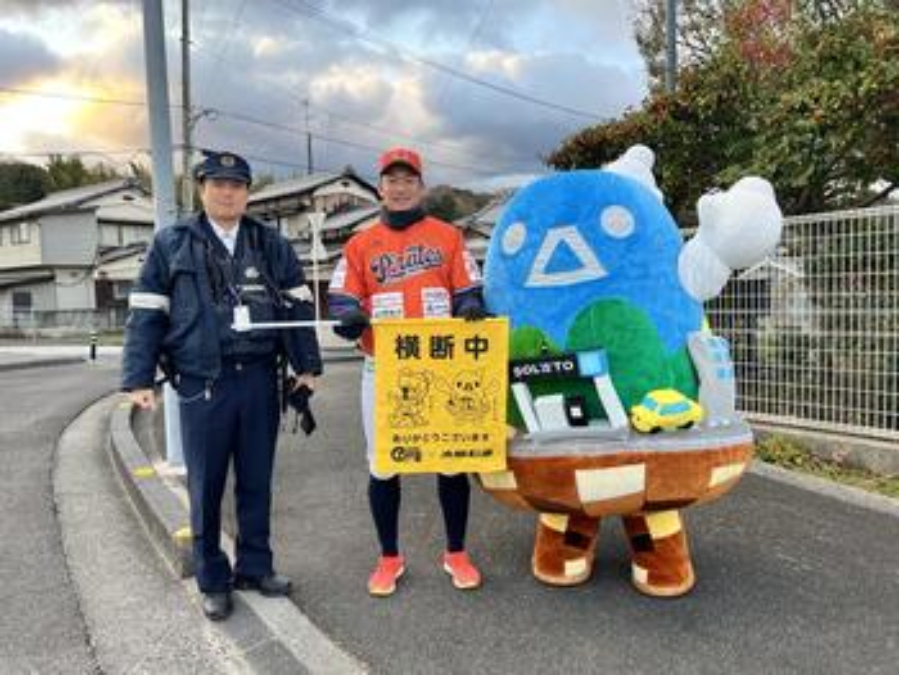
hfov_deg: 67.3
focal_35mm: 26
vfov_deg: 53.1
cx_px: 450
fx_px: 676
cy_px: 338
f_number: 1.5
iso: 40
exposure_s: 1/121
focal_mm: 5.7
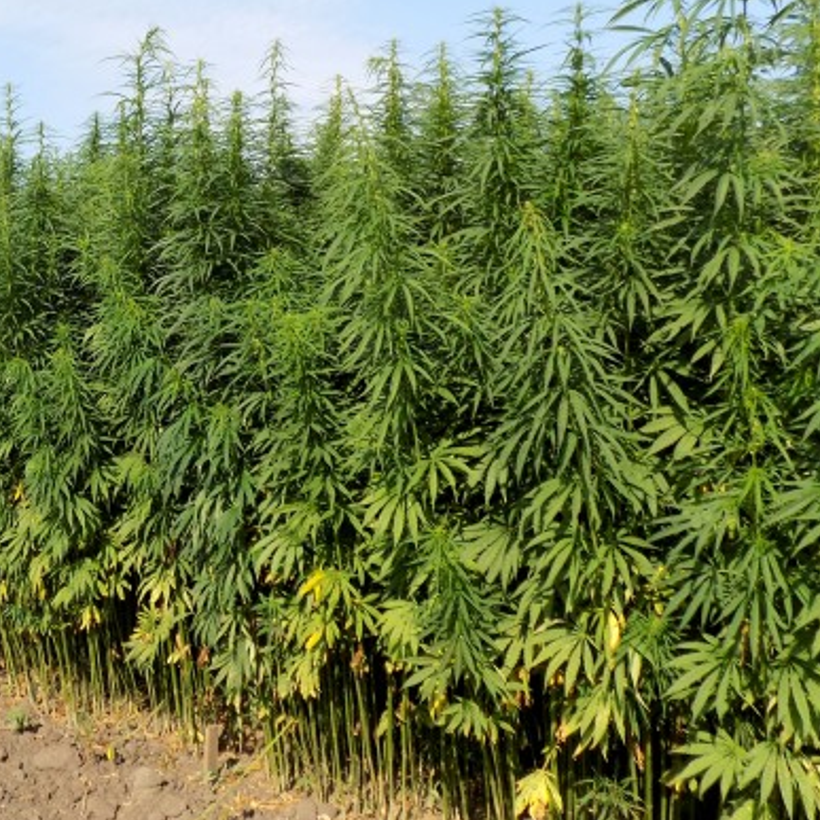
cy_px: 388
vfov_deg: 40.0
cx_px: 74
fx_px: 1126
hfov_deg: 37.3
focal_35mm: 42
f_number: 3.1
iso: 80
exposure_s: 1/800
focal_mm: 4
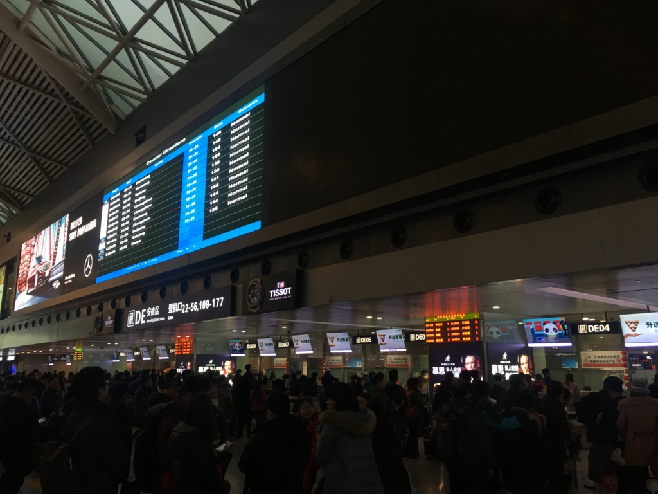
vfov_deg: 48.2
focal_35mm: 29
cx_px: 329
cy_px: 247
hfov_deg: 61.7
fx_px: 551
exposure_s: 1/33
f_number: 2.2
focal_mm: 4.15
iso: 32
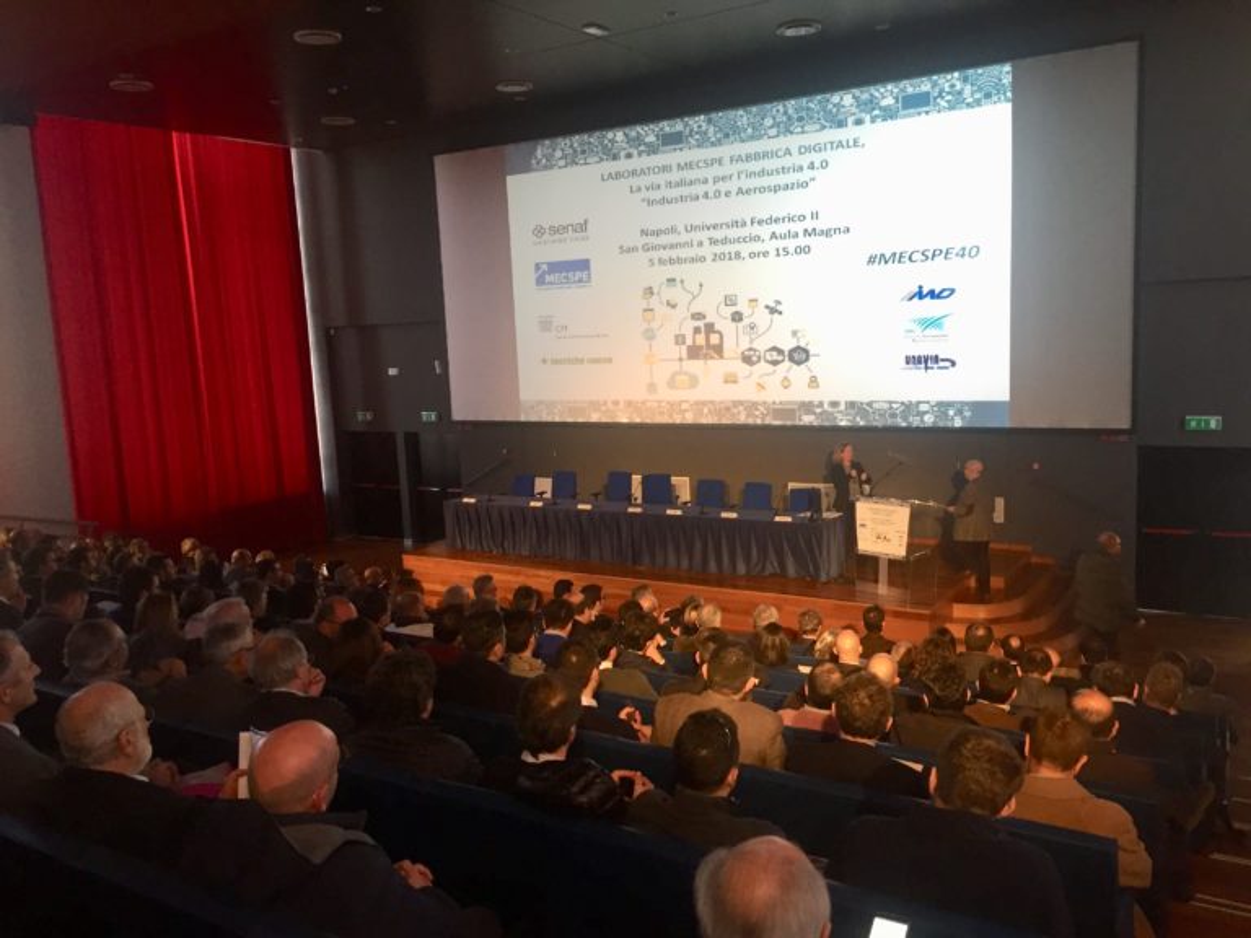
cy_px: 469
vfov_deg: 48.2
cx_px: 626
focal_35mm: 29
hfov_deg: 61.7
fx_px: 1048
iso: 125
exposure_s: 1/33
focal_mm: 4.15
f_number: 2.2
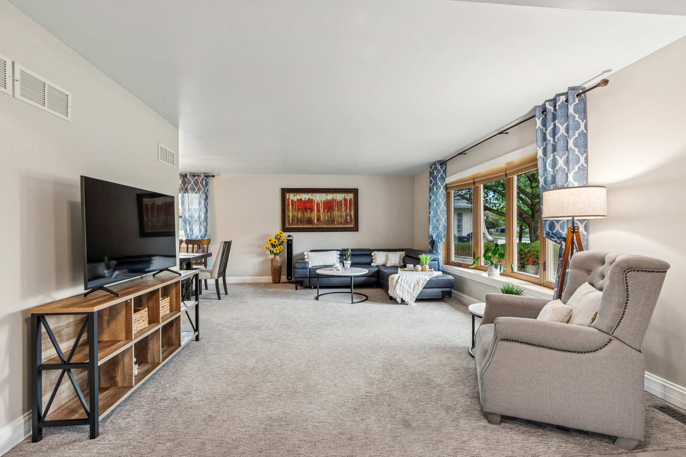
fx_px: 286
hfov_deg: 100.4
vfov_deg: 77.3
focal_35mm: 15
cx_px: 343
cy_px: 228
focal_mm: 10
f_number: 8
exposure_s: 1/25
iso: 250
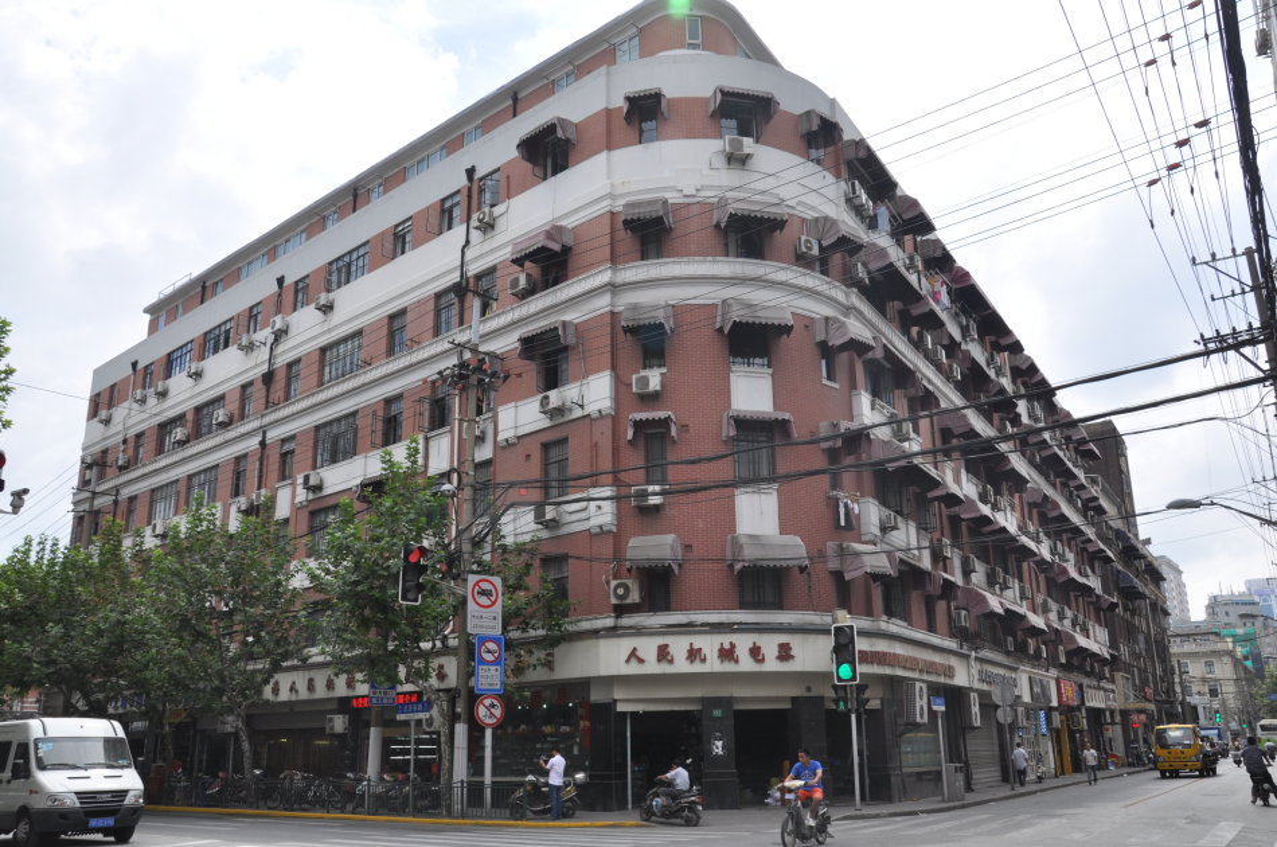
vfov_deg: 41.6
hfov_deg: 59.6
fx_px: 1115
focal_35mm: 32
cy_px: 424
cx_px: 638
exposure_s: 1/125
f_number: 11
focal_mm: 21
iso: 200
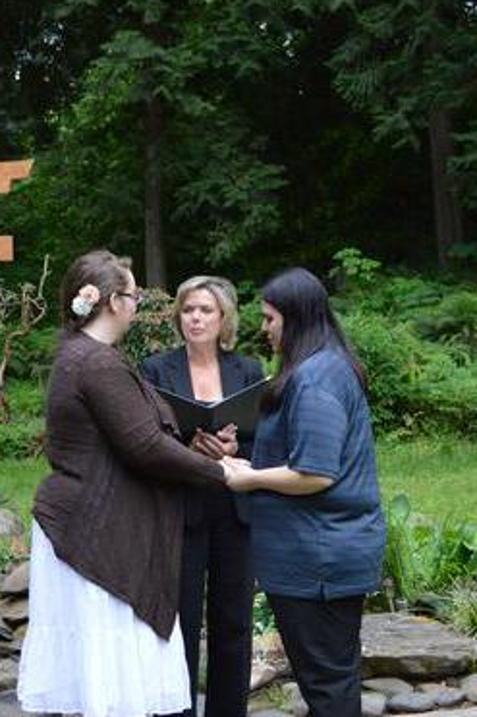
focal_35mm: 56
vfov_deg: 35.1
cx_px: 224
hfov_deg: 24.2
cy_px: 504
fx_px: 1114
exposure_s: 1/125
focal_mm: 26
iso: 400
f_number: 5.6
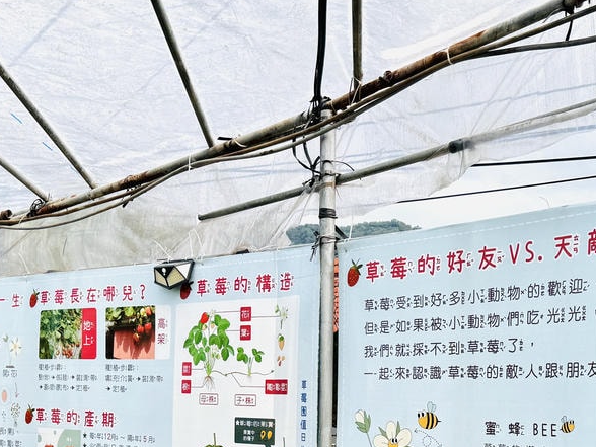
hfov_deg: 38.5
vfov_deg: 28.4
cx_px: 399
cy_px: 411
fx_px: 844
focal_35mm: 49
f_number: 1.78
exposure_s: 1/1637
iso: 80
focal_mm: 6.86
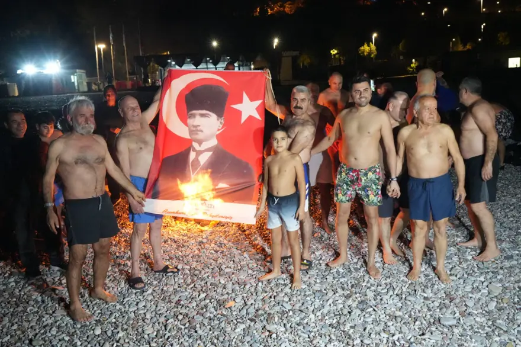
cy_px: 174
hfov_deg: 58.7
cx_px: 260
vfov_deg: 41.1
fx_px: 463
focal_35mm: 32
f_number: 5
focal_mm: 32
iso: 16000
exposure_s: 1/60
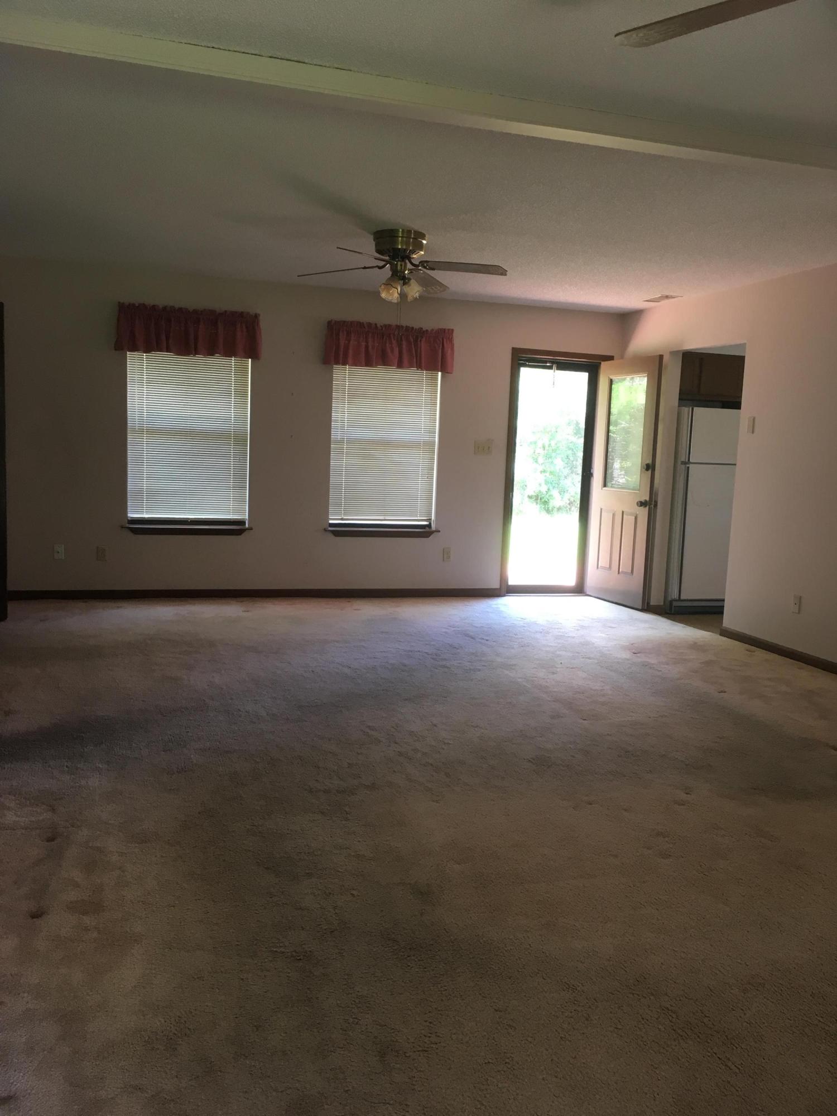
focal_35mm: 29
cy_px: 558
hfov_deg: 48.2
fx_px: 935
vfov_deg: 61.7
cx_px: 418
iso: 64
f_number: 2.2
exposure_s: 1/30
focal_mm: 4.15
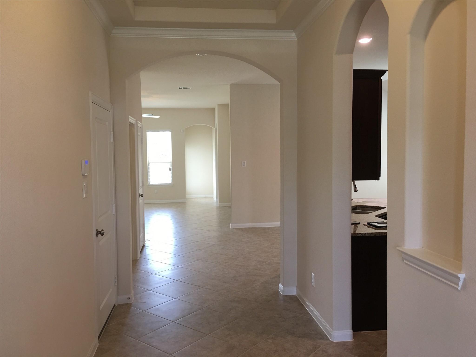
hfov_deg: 61.7
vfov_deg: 48.2
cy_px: 178
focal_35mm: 29
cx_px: 238
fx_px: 399
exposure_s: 1/30
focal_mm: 4.15
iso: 40
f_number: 2.2
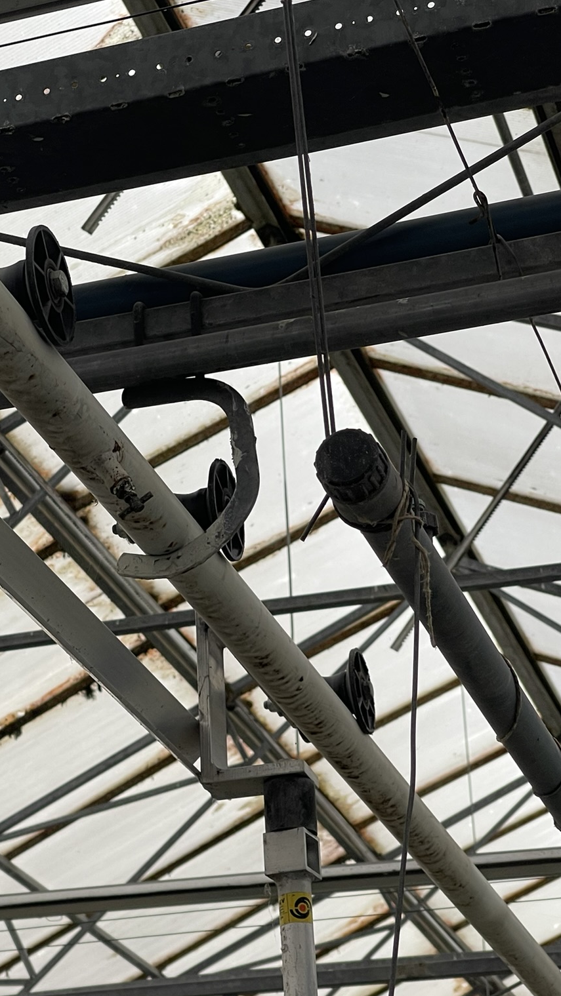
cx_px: 62
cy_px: 502
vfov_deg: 22.7
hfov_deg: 12.8
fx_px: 2485
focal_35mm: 94
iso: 20
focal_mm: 7.5
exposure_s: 1/217
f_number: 2.2
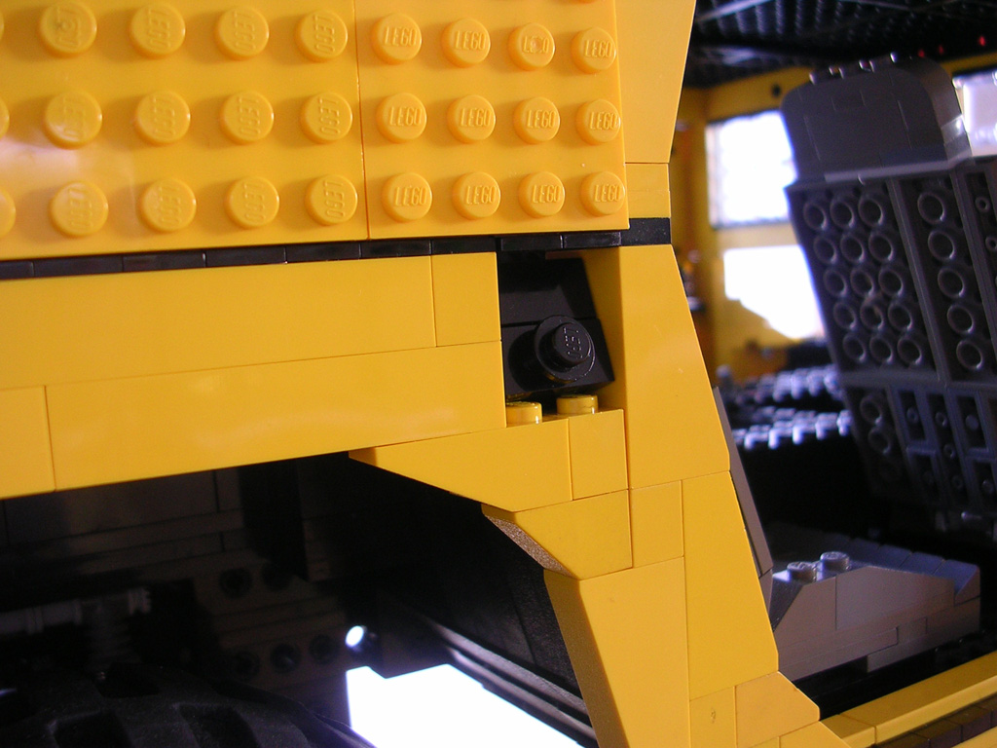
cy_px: 374
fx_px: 1094
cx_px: 498
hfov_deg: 49.0
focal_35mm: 38
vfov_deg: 37.7
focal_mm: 5.8
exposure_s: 1/5.2
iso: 51
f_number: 2.8
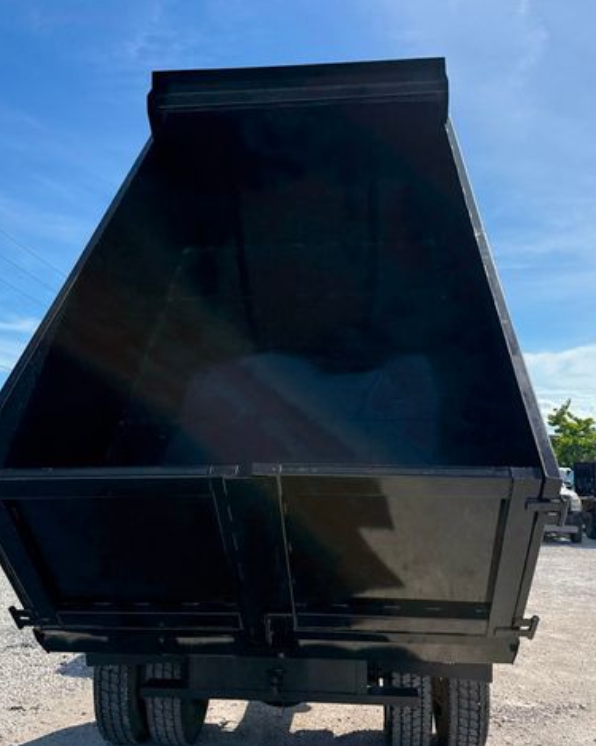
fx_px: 706
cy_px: 372
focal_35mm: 32
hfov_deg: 45.8
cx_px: 296
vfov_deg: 55.7
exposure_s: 1/5319
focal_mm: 6.76
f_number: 1.78
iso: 80
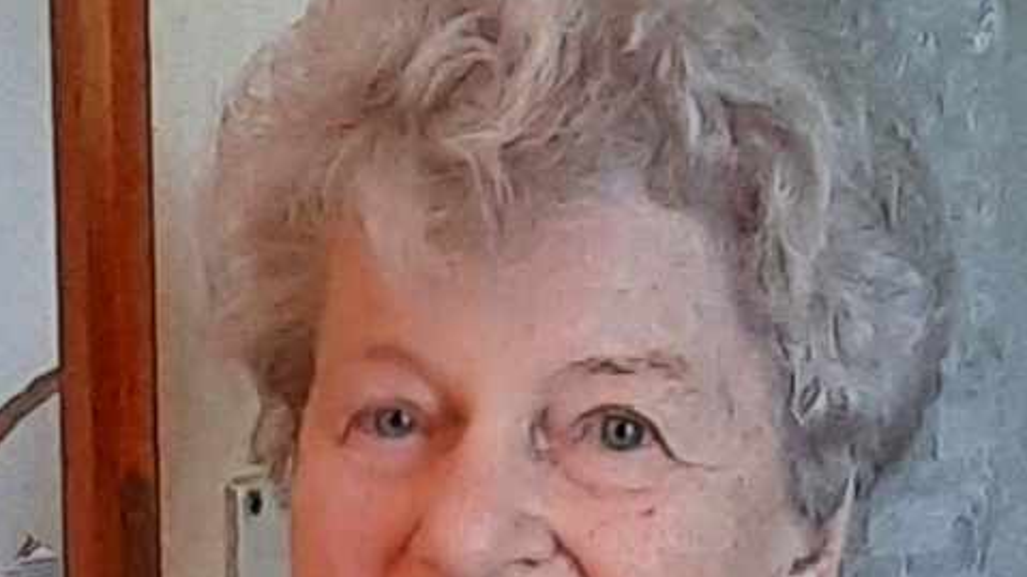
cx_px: 506
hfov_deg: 54.0
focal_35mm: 37
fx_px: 1007
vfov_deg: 31.0
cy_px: 472
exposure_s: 1/50
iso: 320
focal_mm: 4.6
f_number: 2
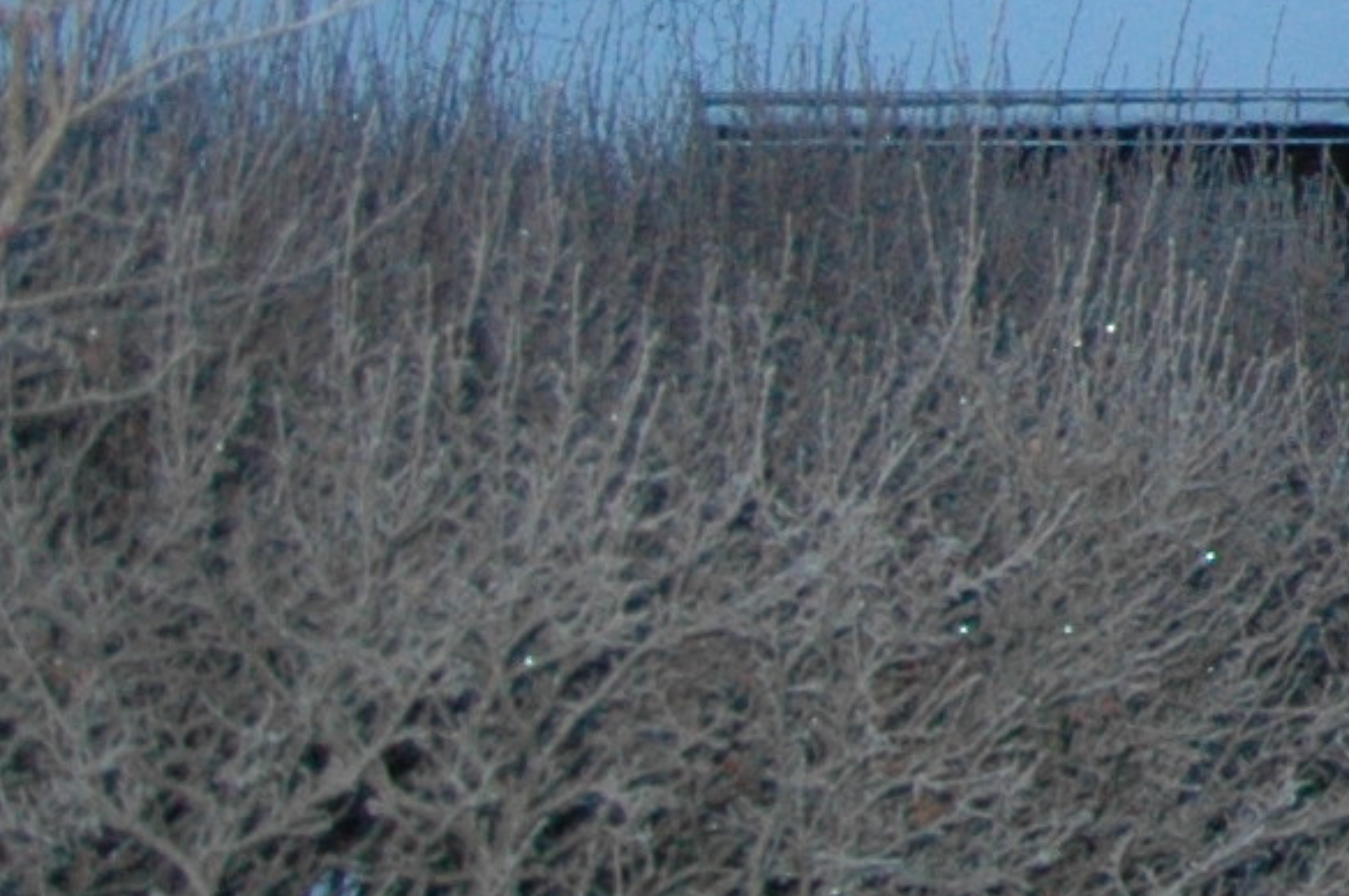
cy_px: -494
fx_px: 5203
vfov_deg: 9.5
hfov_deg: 11.7
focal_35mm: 139
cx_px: 3396
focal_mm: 18
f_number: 3.5
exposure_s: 1/60
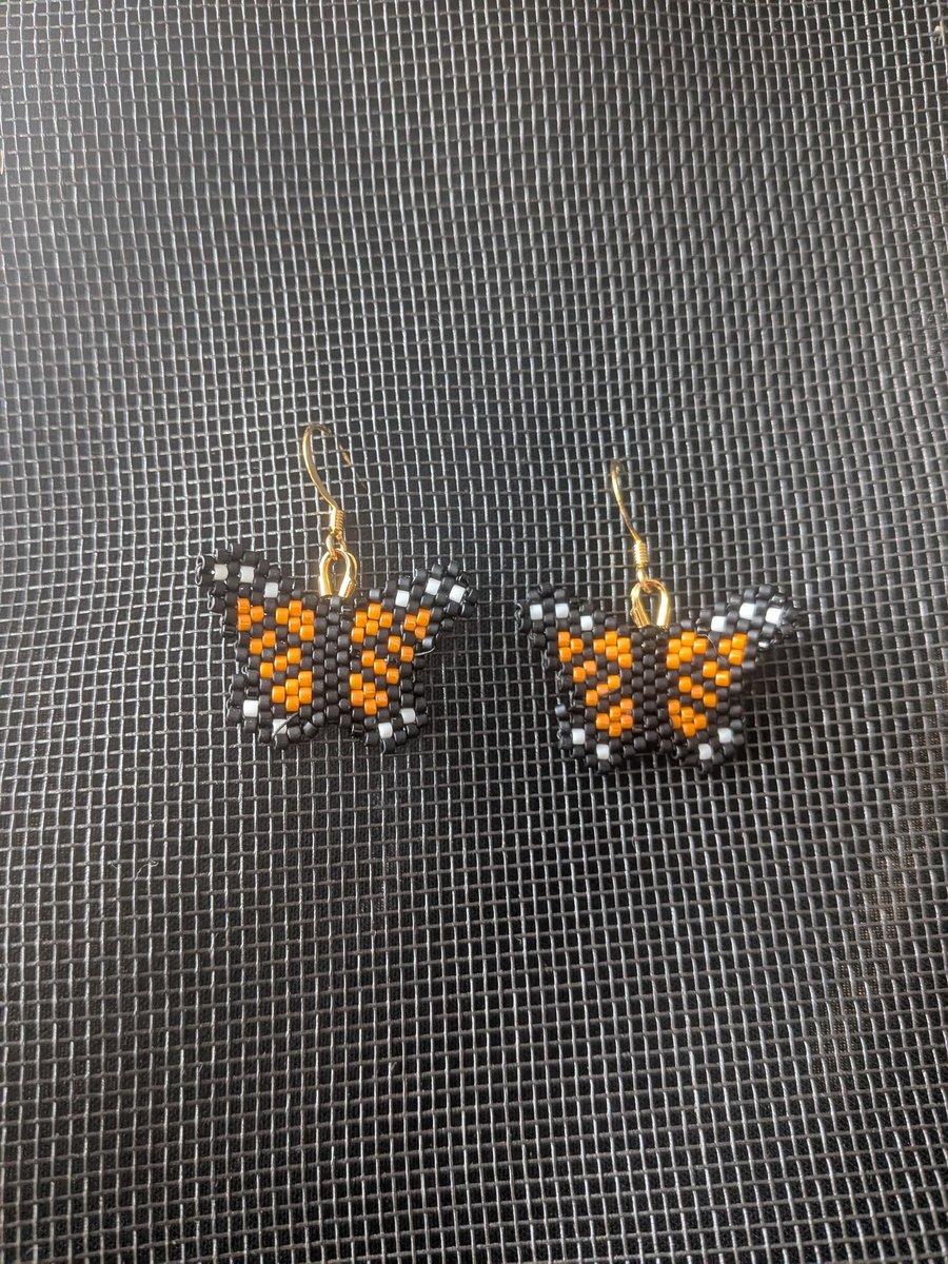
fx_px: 876
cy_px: 632
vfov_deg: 71.6
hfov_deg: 56.8
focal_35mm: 24
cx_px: 474
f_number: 1.7
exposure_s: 1/100
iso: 486
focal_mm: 4.53
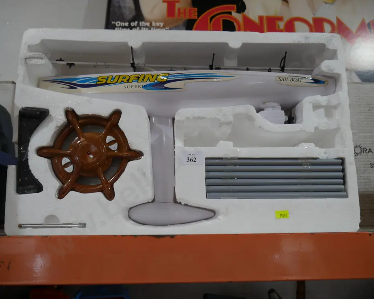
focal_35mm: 30
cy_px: 147
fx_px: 332
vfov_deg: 48.5
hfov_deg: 58.7
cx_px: 193
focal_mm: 14
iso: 320
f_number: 3.5
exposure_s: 1/60
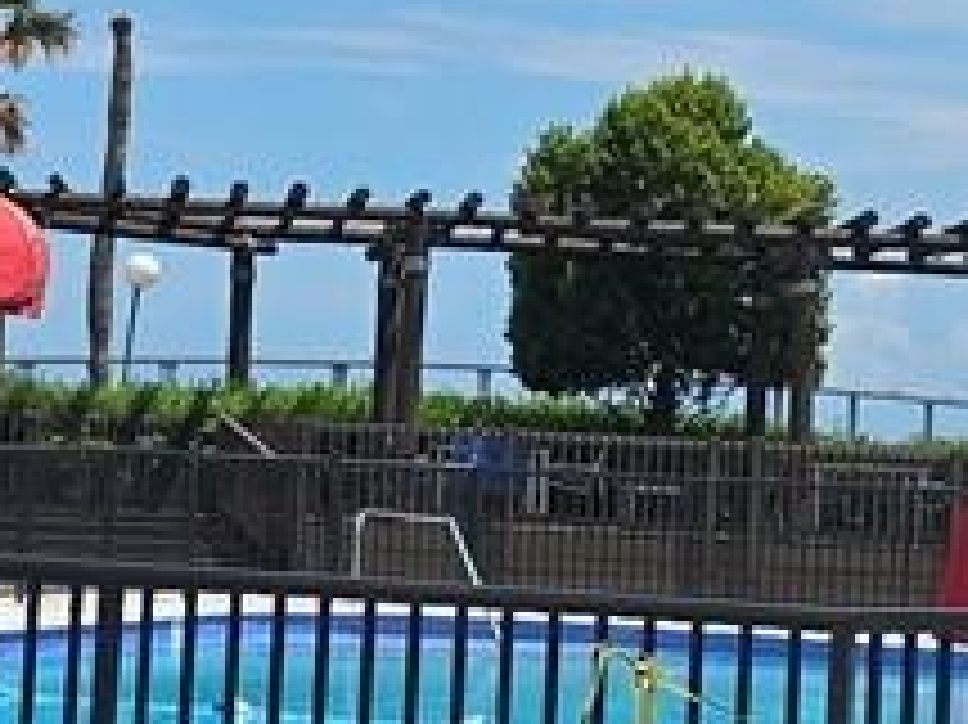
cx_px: 549
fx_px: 4779
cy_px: 117
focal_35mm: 171
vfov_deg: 8.7
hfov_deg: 11.6
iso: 12
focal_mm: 6.3
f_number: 1.7
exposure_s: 1/1476
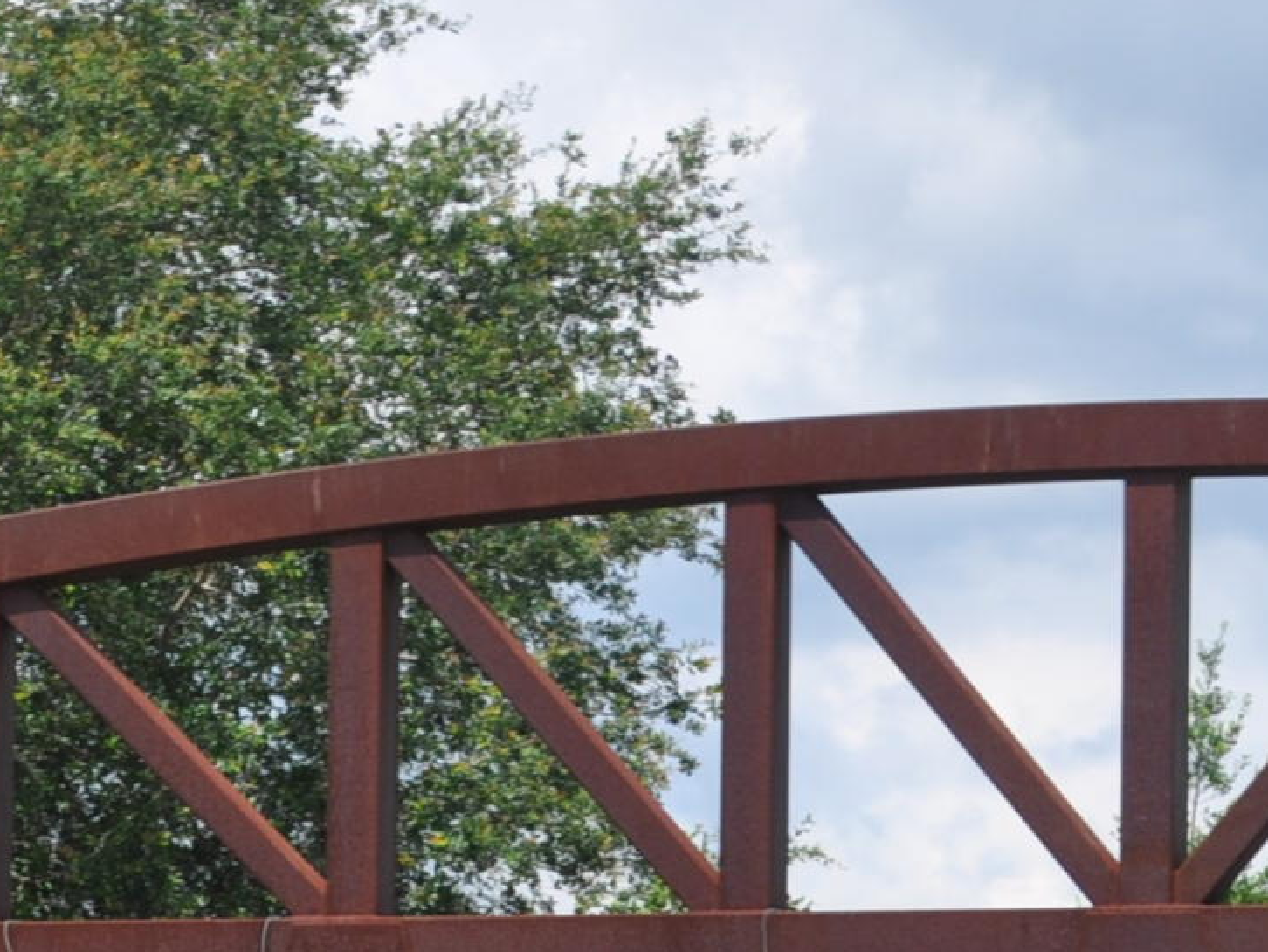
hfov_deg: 8.2
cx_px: 1479
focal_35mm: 238
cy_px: 980
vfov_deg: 6.2
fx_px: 8721
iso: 200
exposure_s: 1/200
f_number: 7.1
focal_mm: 40
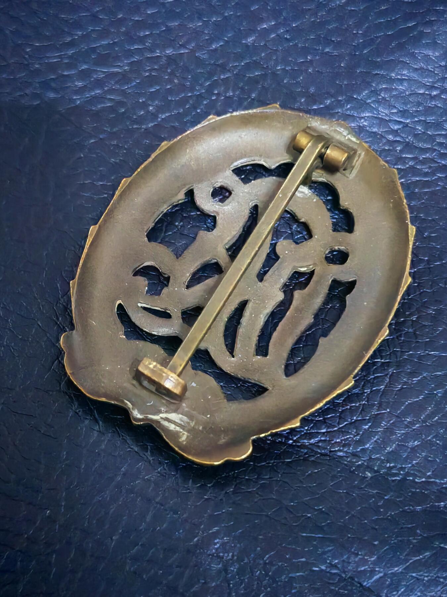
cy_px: 298
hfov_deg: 15.6
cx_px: 224
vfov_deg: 20.7
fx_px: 1636
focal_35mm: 95
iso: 3200
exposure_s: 1/25
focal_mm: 7.62
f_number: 1.6
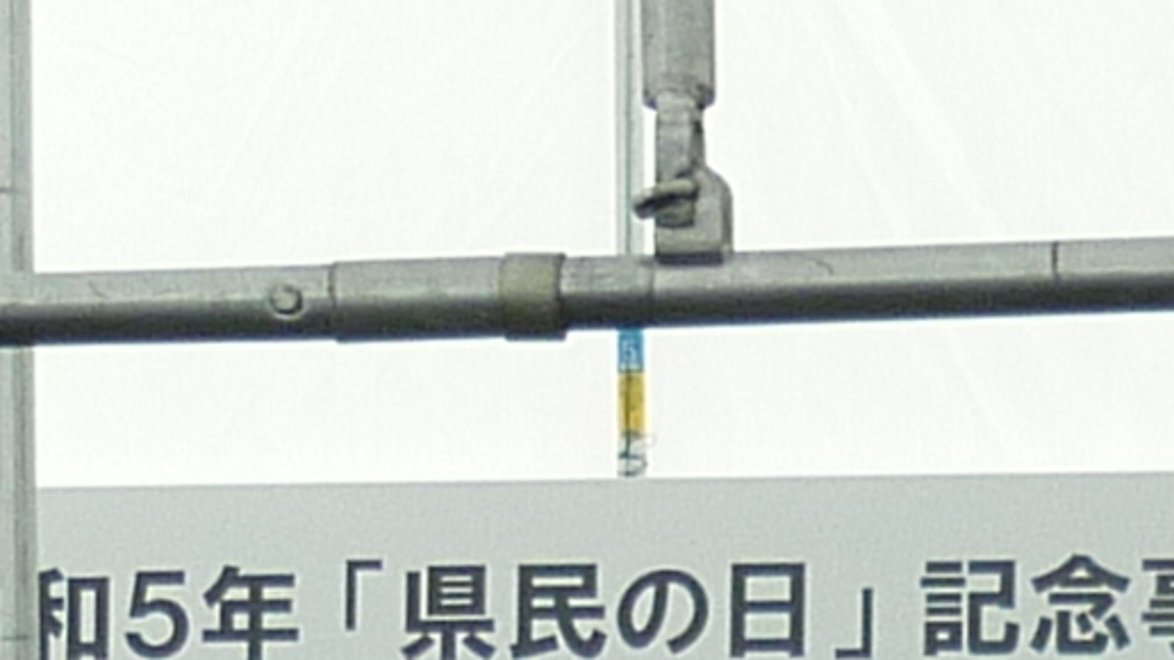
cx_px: 580
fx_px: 8621
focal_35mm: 277
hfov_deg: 7.8
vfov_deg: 4.3
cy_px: 1680
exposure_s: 1/80
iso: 80
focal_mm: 5.9
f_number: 2.9
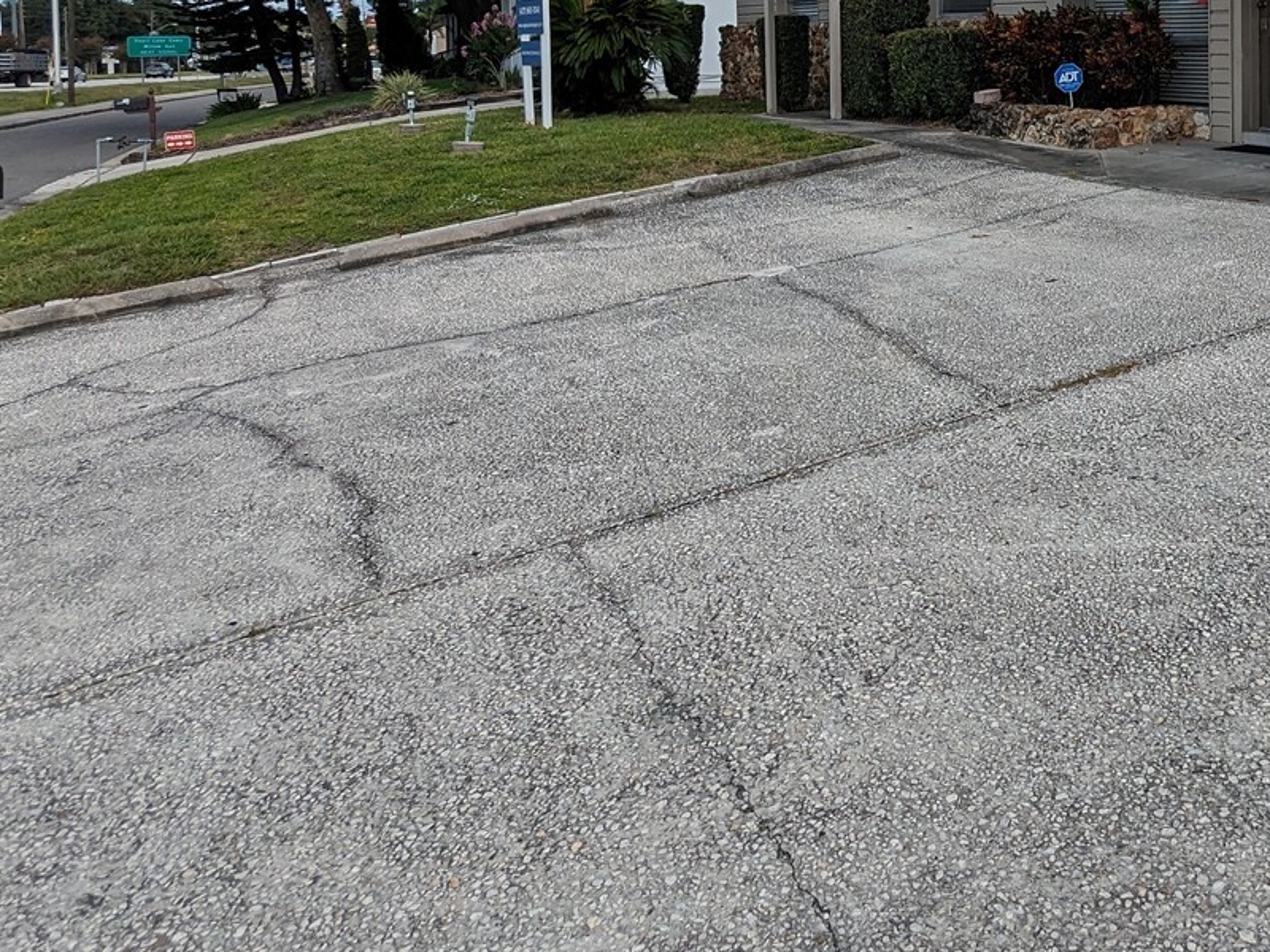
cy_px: 89
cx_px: 995
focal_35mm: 32
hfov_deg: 53.5
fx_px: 1174
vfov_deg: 40.7
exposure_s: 1/1789
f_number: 2.2
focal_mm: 2.35
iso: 48
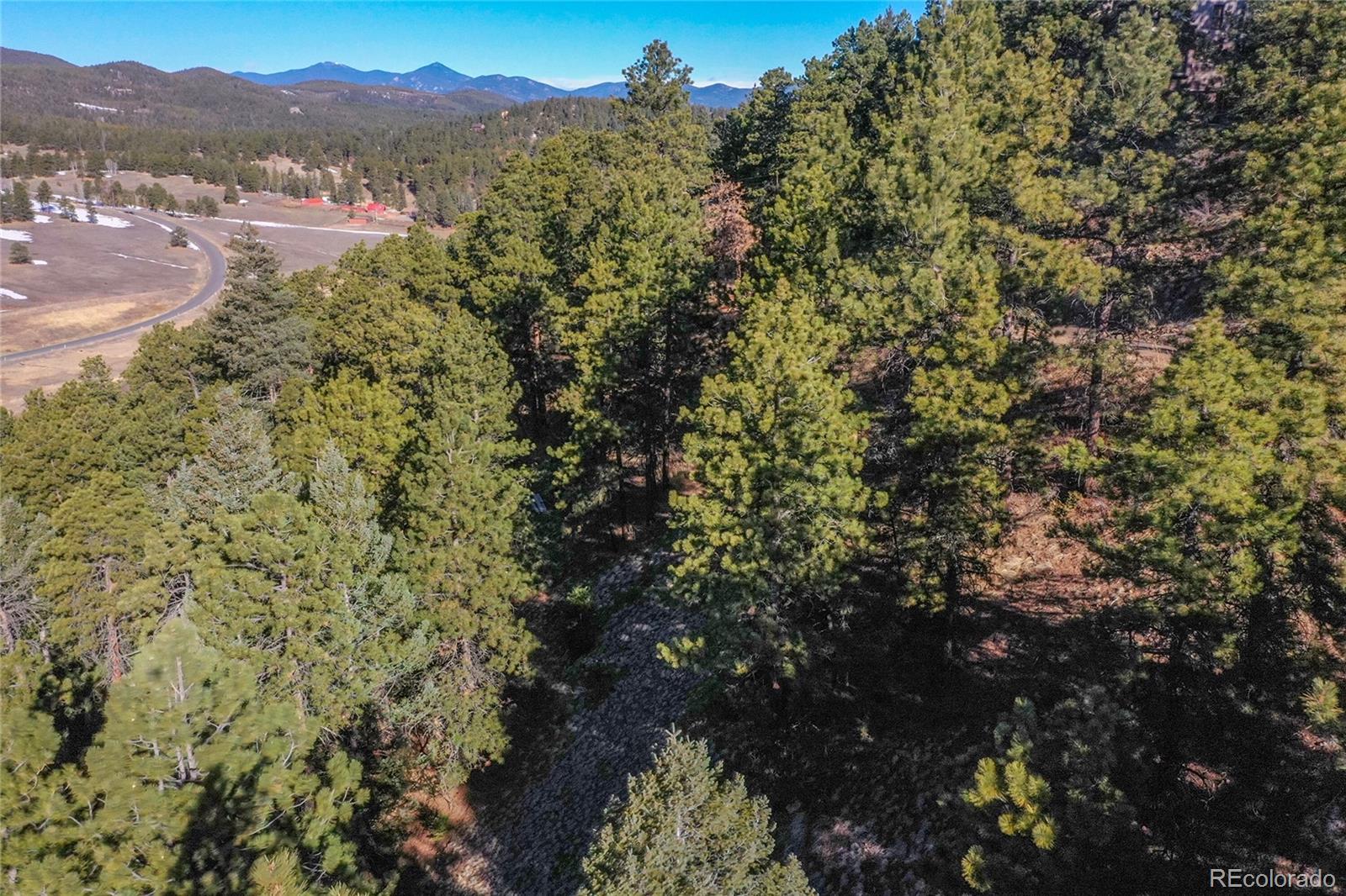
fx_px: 1047
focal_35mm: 28
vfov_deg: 46.4
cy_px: 448
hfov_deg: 65.5
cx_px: 673
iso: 800
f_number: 8
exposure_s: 1/2000
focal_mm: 10.26
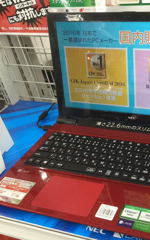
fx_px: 275
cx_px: 147
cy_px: 118
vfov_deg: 47.2
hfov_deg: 28.8
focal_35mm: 42
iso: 40
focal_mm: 4.2
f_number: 2.2
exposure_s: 1/30
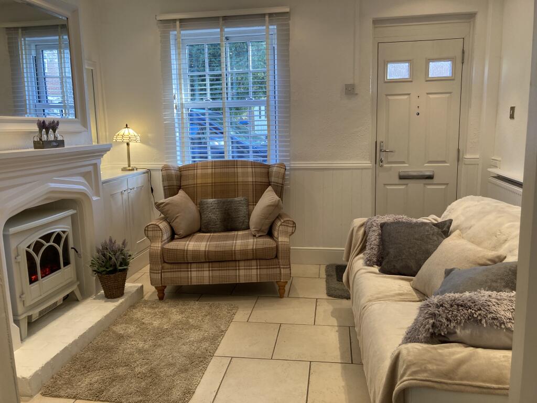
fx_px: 434
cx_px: 268
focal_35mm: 28
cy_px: 202
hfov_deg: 63.4
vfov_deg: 49.7
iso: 50
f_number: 1.8
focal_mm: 3.99
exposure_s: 1/50
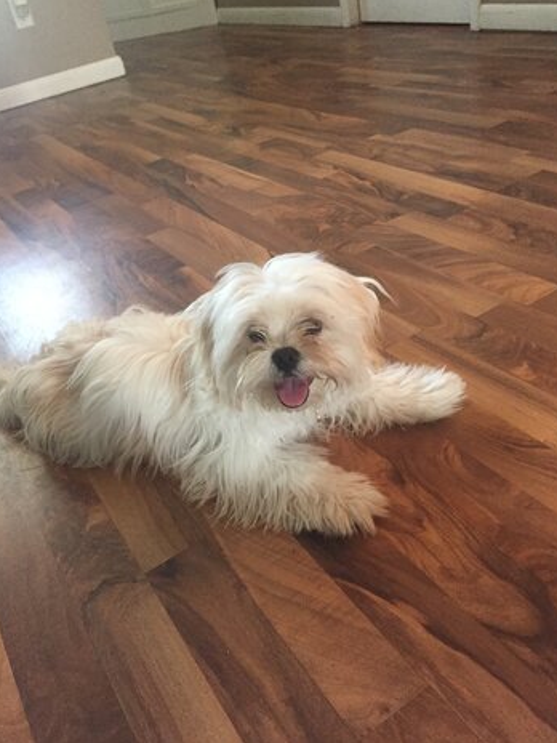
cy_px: 378
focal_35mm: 30
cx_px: 278
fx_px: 644
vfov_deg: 60.0
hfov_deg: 46.8
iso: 250
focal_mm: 4.15
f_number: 2.2
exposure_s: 1/20
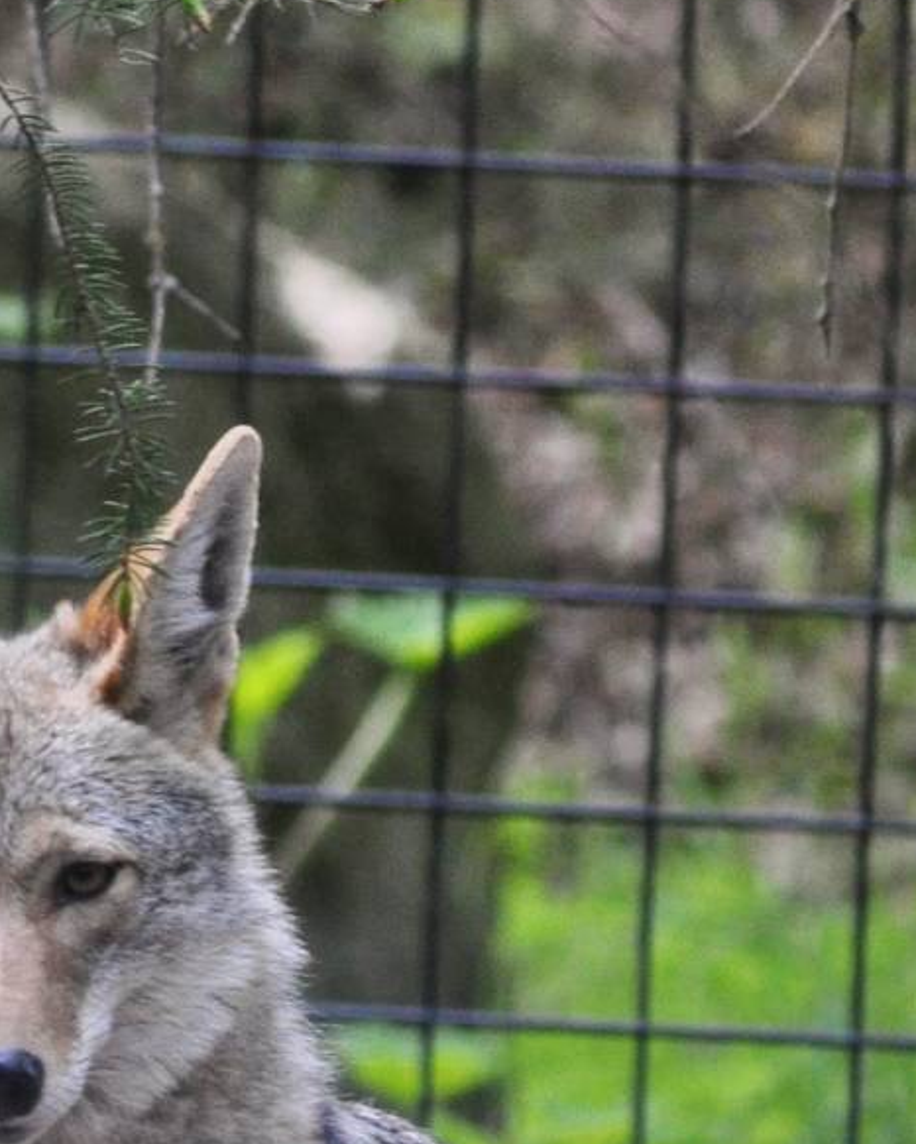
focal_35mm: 1159
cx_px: 309
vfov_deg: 1.7
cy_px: 952
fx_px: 39255
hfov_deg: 1.3
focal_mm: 300
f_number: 8
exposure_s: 1/80
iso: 800
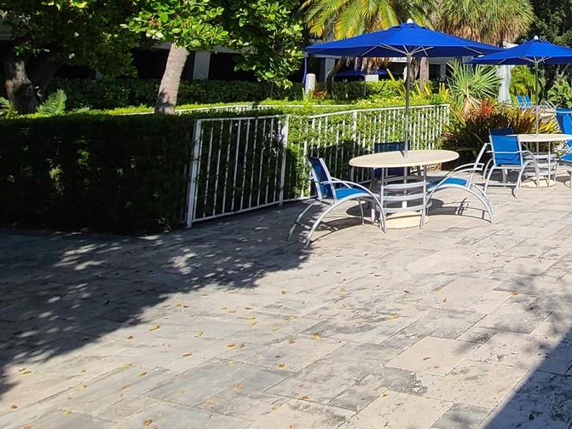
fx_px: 512
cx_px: 615
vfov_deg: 39.5
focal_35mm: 31
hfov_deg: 45.4
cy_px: -9
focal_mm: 2.2
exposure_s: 1/2151
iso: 50
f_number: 2.2
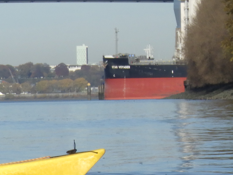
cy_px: 206
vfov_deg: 3.4
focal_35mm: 433
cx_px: -199
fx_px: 2915
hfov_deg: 4.5
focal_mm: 20.6
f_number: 6.3
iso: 125
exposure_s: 1/640
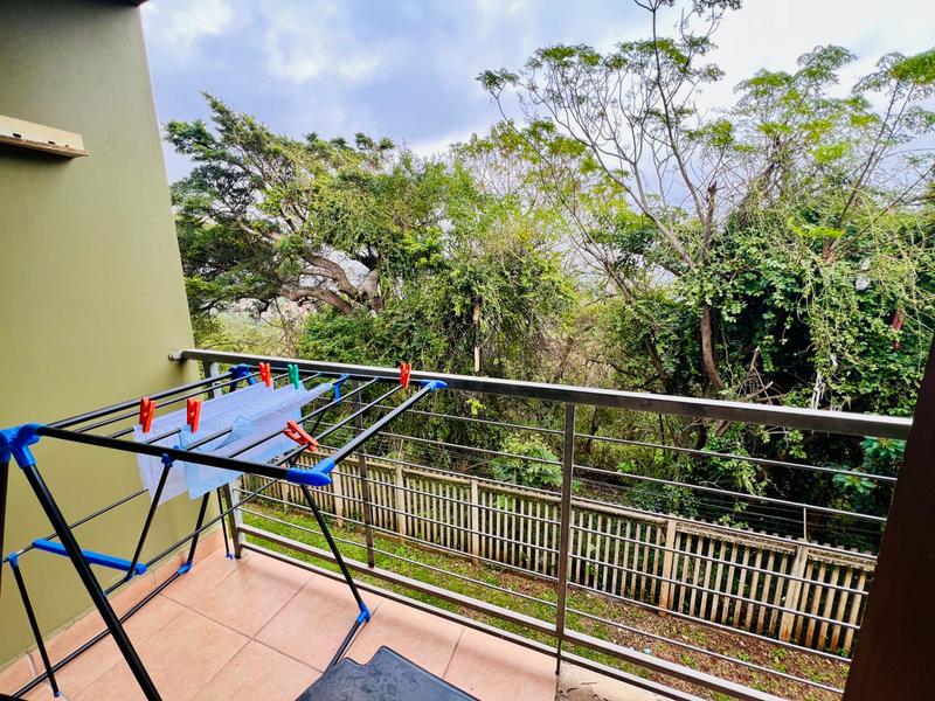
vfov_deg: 89.9
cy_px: 350
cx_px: 468
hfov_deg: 106.2
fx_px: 351
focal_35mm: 13
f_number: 1.8
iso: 32
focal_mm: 1.57
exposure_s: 1/99
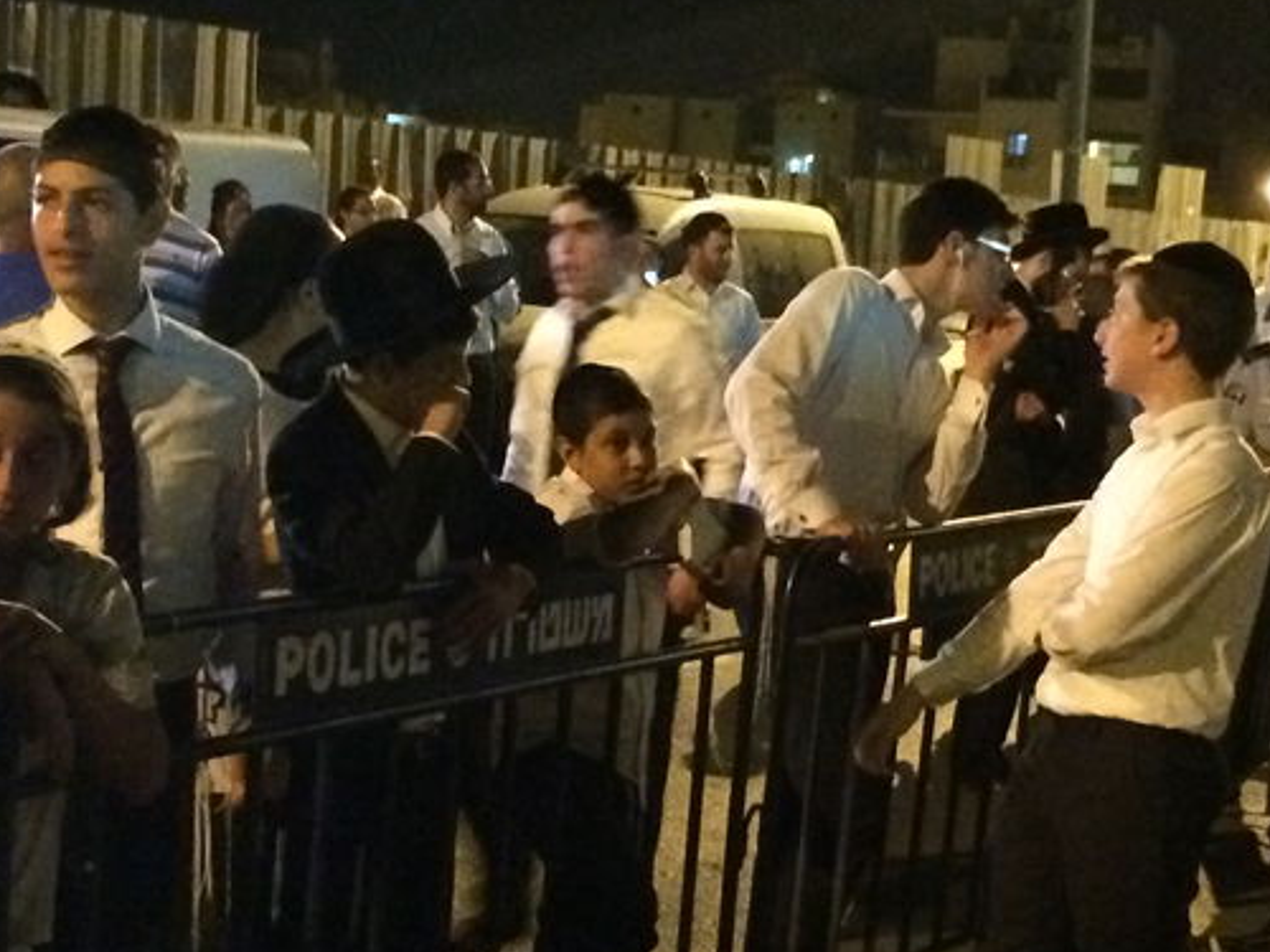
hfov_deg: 23.3
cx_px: 668
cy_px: 589
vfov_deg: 17.5
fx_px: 3082
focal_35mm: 84
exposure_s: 1/15
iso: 800
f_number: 2.2
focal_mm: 4.12
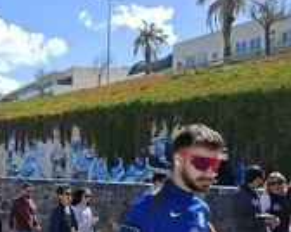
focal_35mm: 67
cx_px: -23
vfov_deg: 21.9
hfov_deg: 26.3
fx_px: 576
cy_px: 233
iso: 50
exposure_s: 1/2618
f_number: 1.8
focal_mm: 5.54
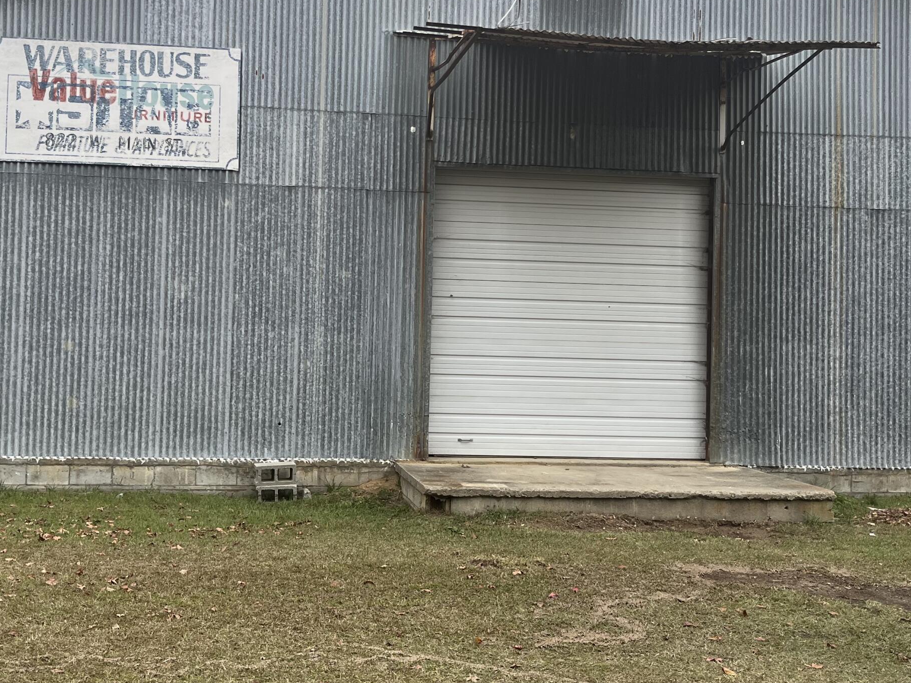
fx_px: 1131
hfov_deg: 43.7
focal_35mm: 43
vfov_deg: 33.6
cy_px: 301
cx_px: 391
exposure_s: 1/723
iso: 50
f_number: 1.6
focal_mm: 5.1
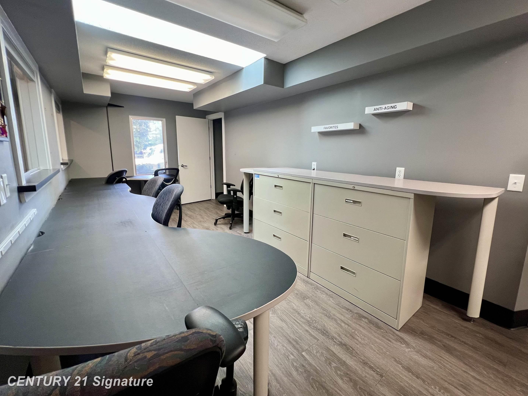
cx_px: 275
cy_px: 190
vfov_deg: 85.6
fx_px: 214
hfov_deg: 102.0
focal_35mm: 14
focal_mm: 1.57
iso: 125
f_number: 1.8
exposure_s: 1/60
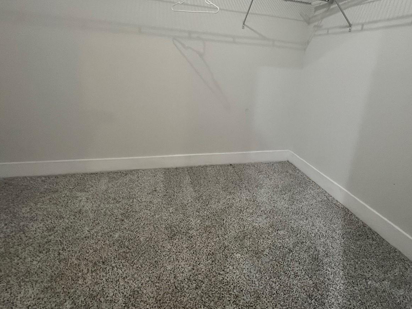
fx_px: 214
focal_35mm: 18
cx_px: 227
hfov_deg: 87.5
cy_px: 115
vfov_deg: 70.4
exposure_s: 1/60
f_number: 1.8
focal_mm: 1.57
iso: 400
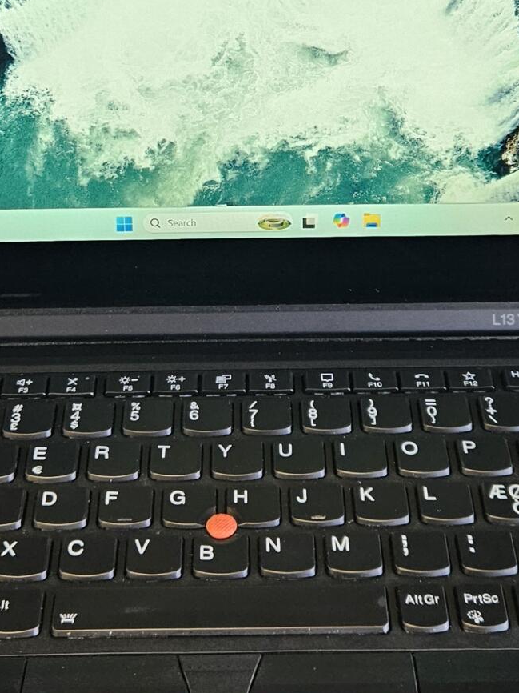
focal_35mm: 68
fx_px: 1360
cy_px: 166
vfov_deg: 28.1
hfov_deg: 21.6
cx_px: 254
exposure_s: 1/100
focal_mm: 5.4
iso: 200
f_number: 1.8
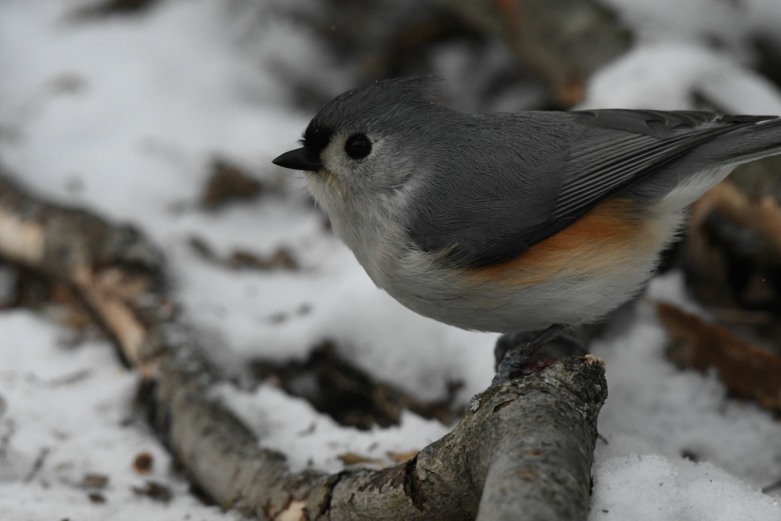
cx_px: 390
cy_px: 260
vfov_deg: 1.8
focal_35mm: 750
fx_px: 16270
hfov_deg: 2.7
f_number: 7.1
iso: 2500
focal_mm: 500
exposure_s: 1/2500
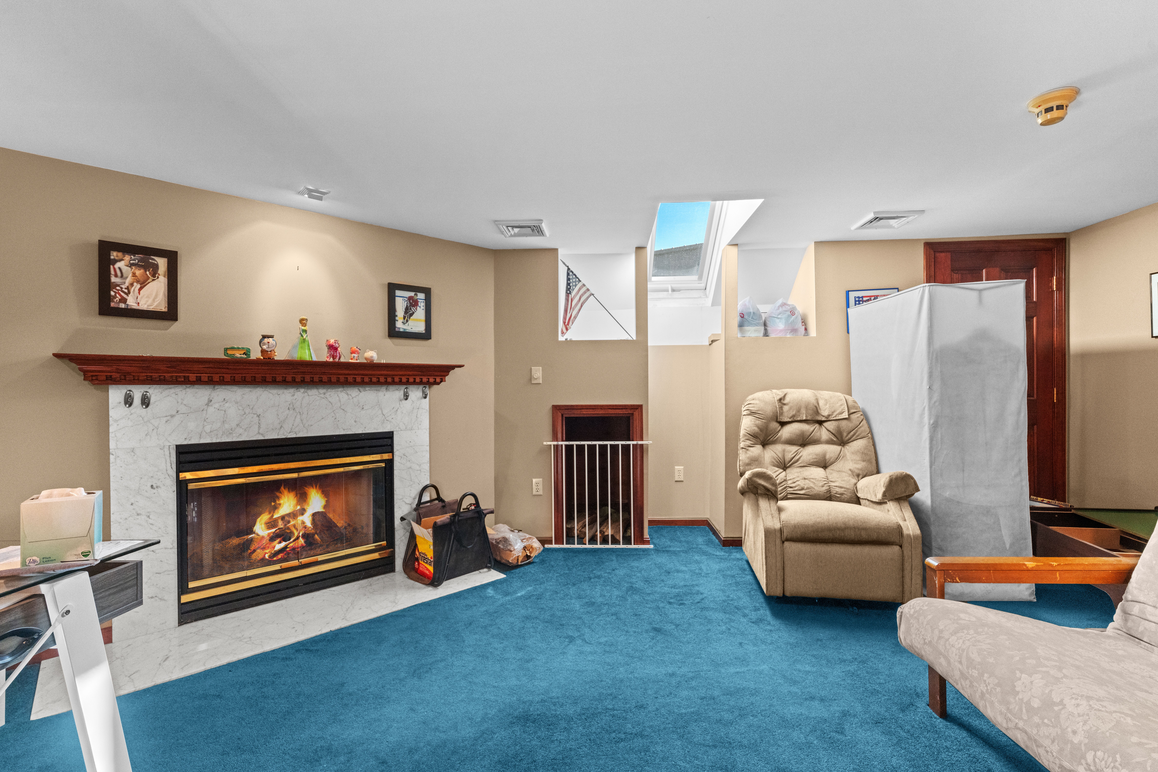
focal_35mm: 16
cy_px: 386
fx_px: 521
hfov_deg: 96.0
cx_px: 579
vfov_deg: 73.1
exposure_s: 1/6
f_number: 11
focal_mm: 16.2
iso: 2500
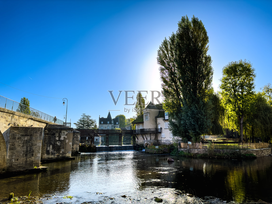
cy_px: 102
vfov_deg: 56.8
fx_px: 189
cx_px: 136
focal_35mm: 24
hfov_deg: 71.6
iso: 100
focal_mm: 6.86
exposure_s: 1/5500
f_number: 1.8
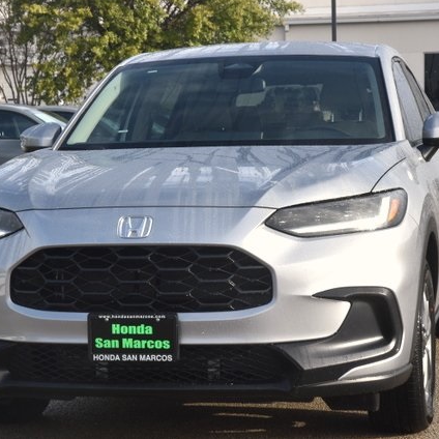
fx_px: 1435
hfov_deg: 17.4
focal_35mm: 100
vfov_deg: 17.4
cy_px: 219
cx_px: 209
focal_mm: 52
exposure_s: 1/320
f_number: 9
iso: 200
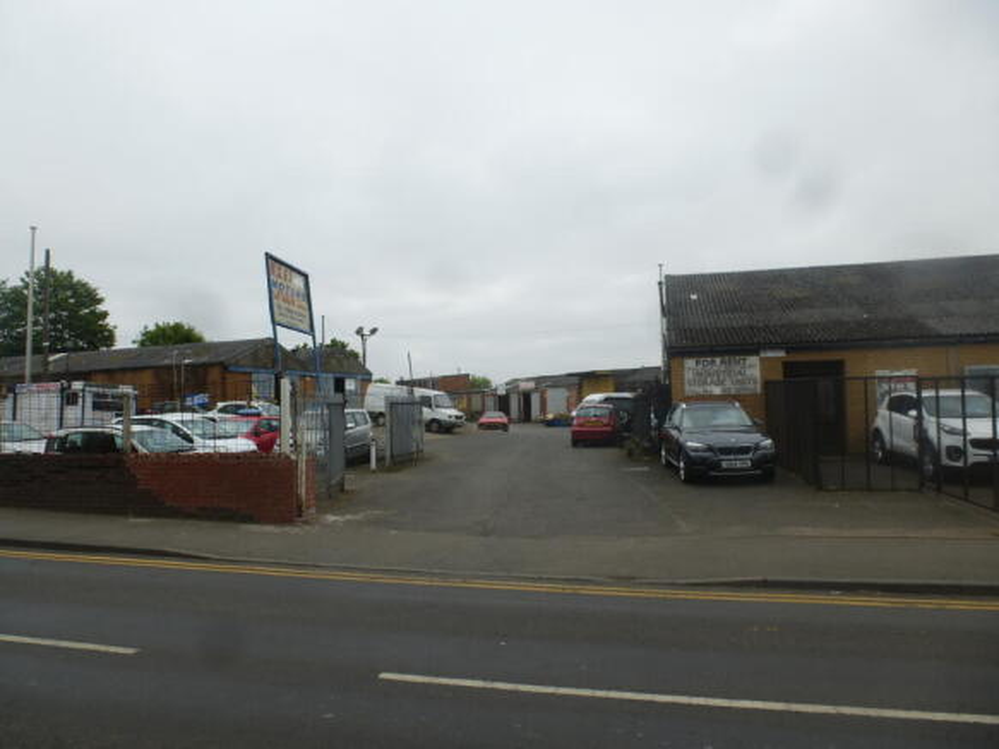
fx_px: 692
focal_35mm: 24
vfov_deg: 56.8
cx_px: 500
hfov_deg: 71.6
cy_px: 374
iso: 100
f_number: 4
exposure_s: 1/800
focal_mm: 4.3
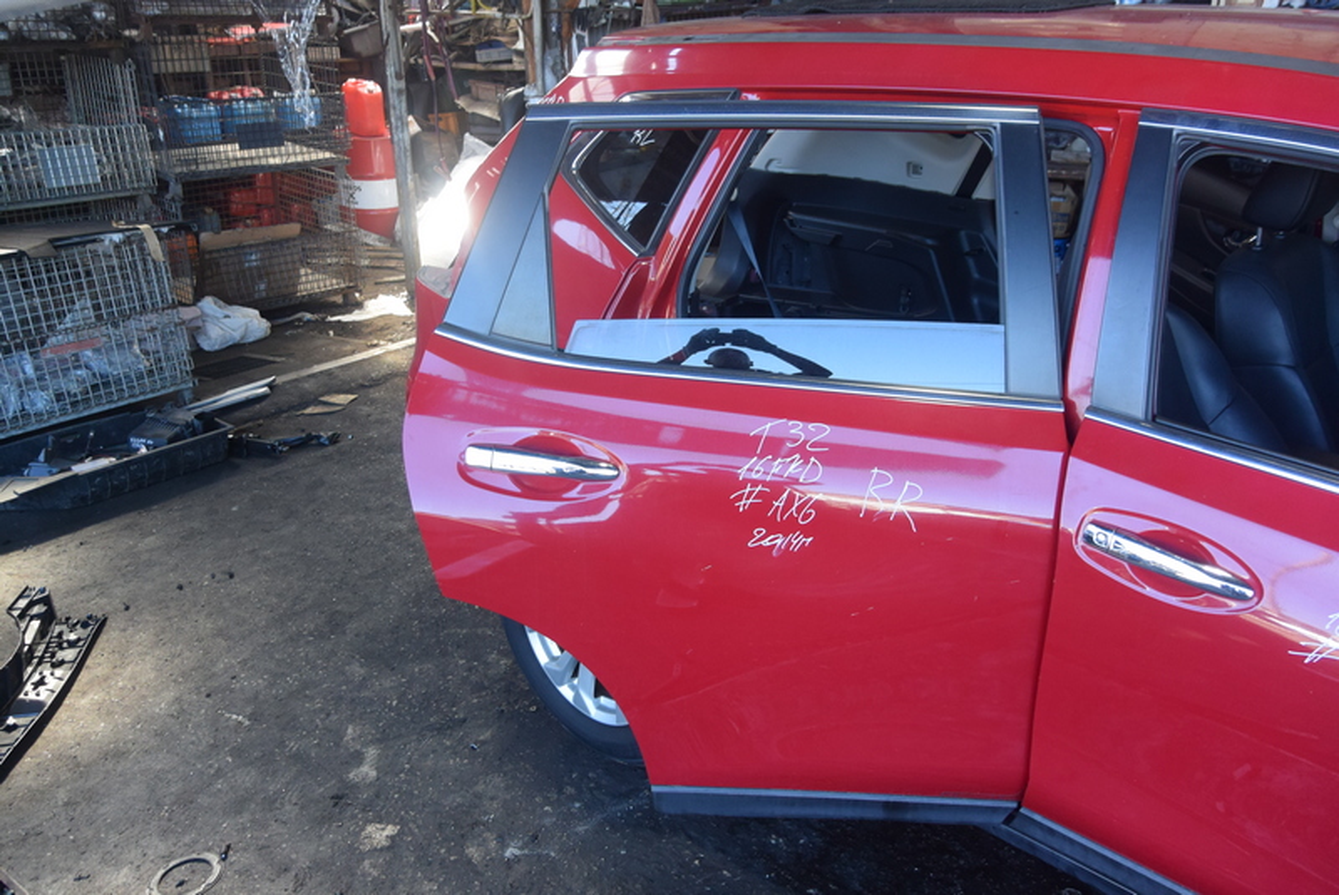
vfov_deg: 45.0
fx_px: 1080
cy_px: 448
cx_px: 670
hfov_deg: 63.6
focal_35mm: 29
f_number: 3.5
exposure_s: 1/125
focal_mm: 11
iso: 450
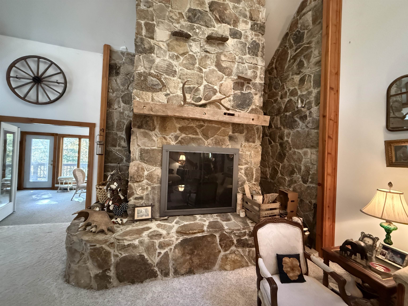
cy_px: 153
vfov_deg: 85.7
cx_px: 204
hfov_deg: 102.1
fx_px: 165
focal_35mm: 14
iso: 1600
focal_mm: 2.22
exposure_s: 1/40
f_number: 2.2
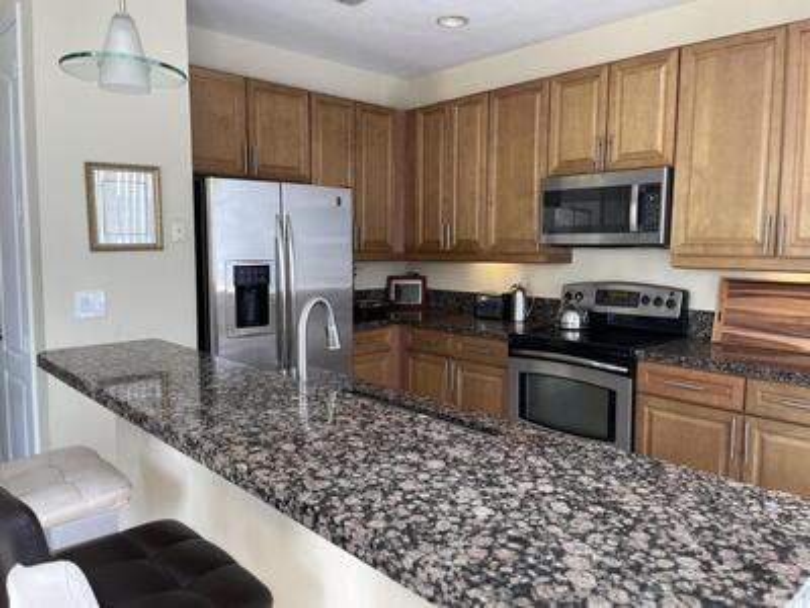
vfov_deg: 53.1
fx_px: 608
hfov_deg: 67.3
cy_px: 304
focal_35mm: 26
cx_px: 405
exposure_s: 1/121
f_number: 1.6
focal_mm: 4.2
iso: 80
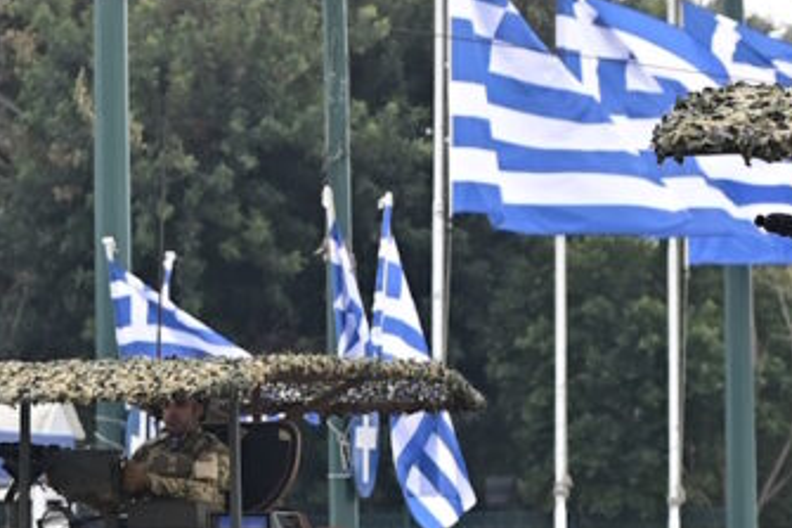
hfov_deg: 4.8
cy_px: 573
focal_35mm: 430
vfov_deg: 3.2
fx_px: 9455
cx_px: 1206
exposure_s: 1/1000
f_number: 4.5
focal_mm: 80
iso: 250
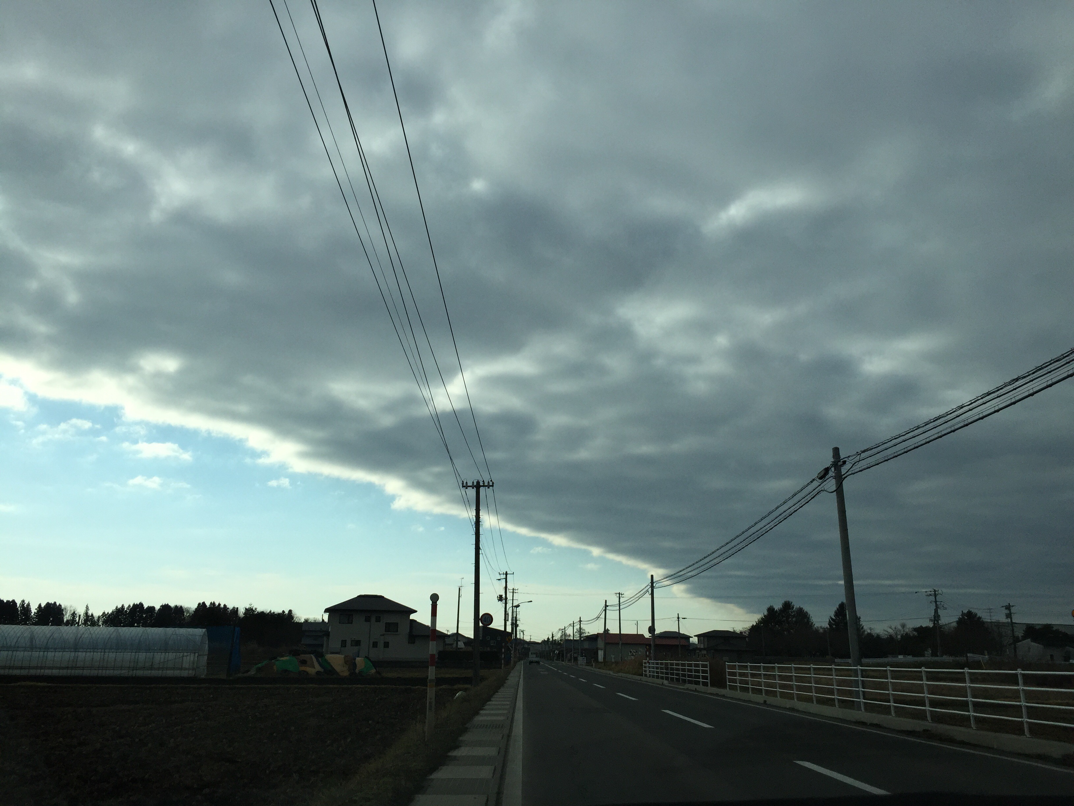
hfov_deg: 61.7
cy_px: 403
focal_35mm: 29
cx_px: 537
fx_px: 900
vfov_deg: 48.2
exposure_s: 1/4950
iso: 32
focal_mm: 4.15
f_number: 2.2
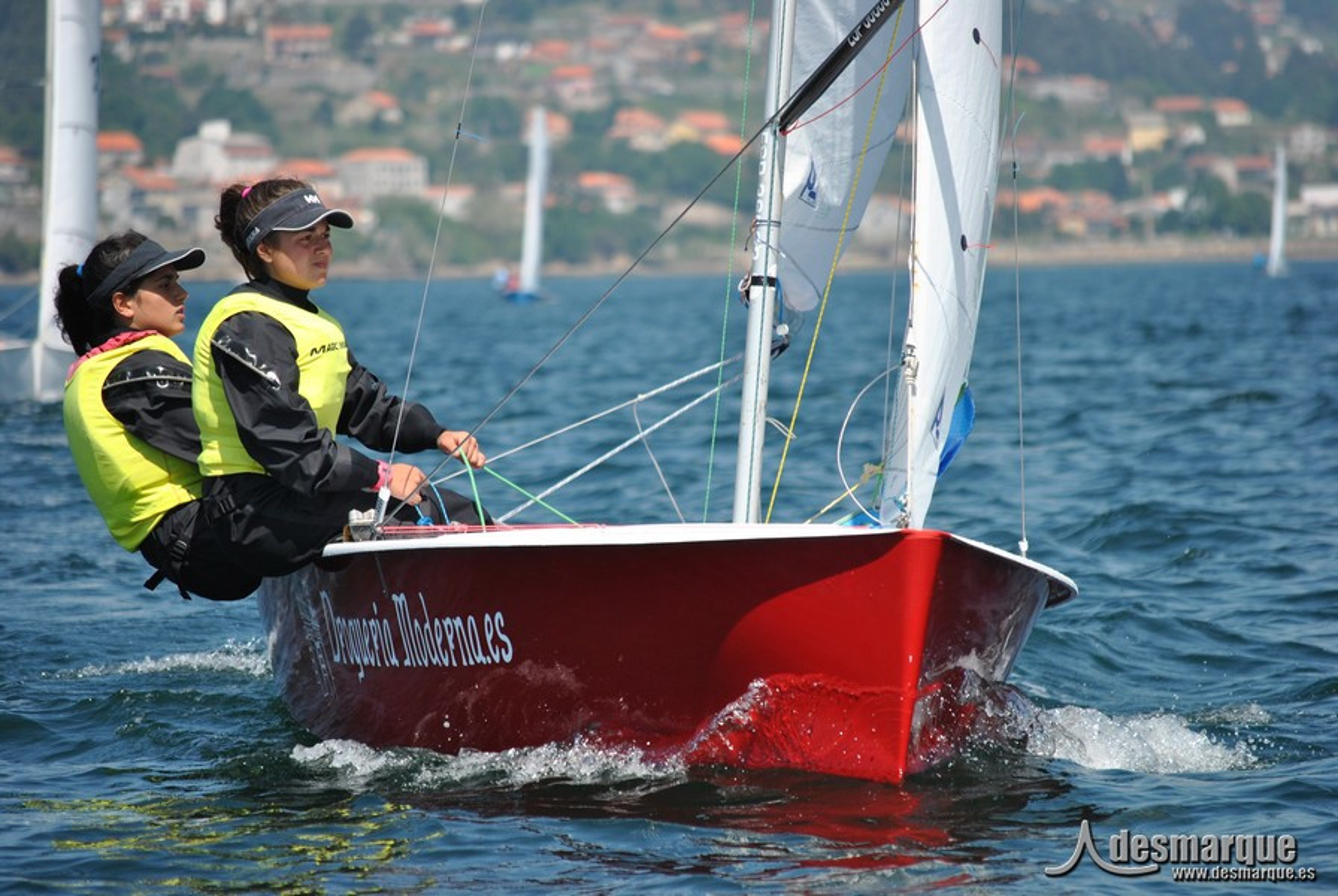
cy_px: 448
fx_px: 8932
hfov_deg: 8.6
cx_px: 669
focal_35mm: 240
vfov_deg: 5.7
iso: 200
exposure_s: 1/1000
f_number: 5.3
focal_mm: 160
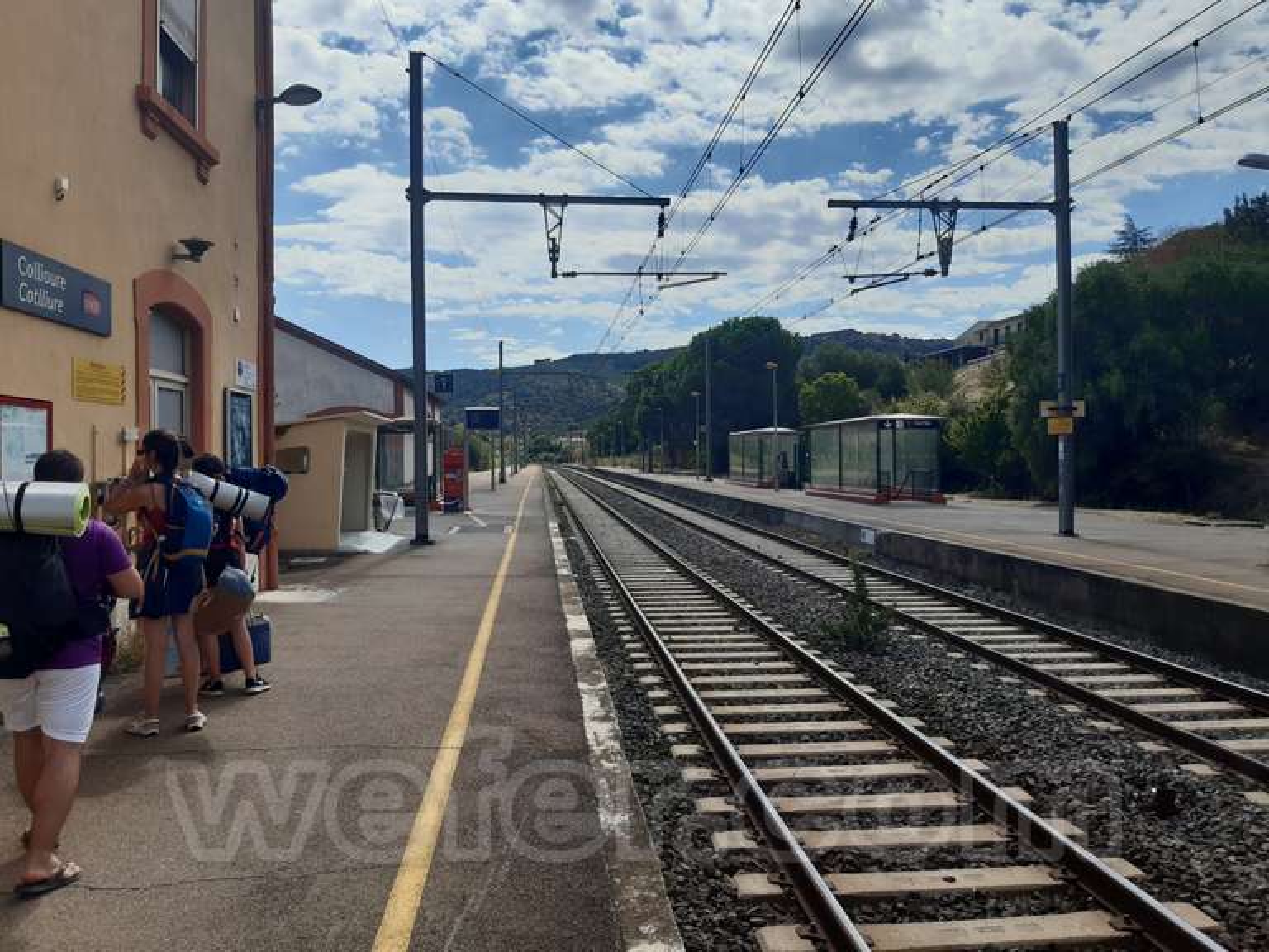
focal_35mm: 26
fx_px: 953
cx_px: 634
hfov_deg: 67.3
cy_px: 476
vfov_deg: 53.1
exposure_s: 1/3040
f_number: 1.7
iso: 40
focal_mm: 3.92
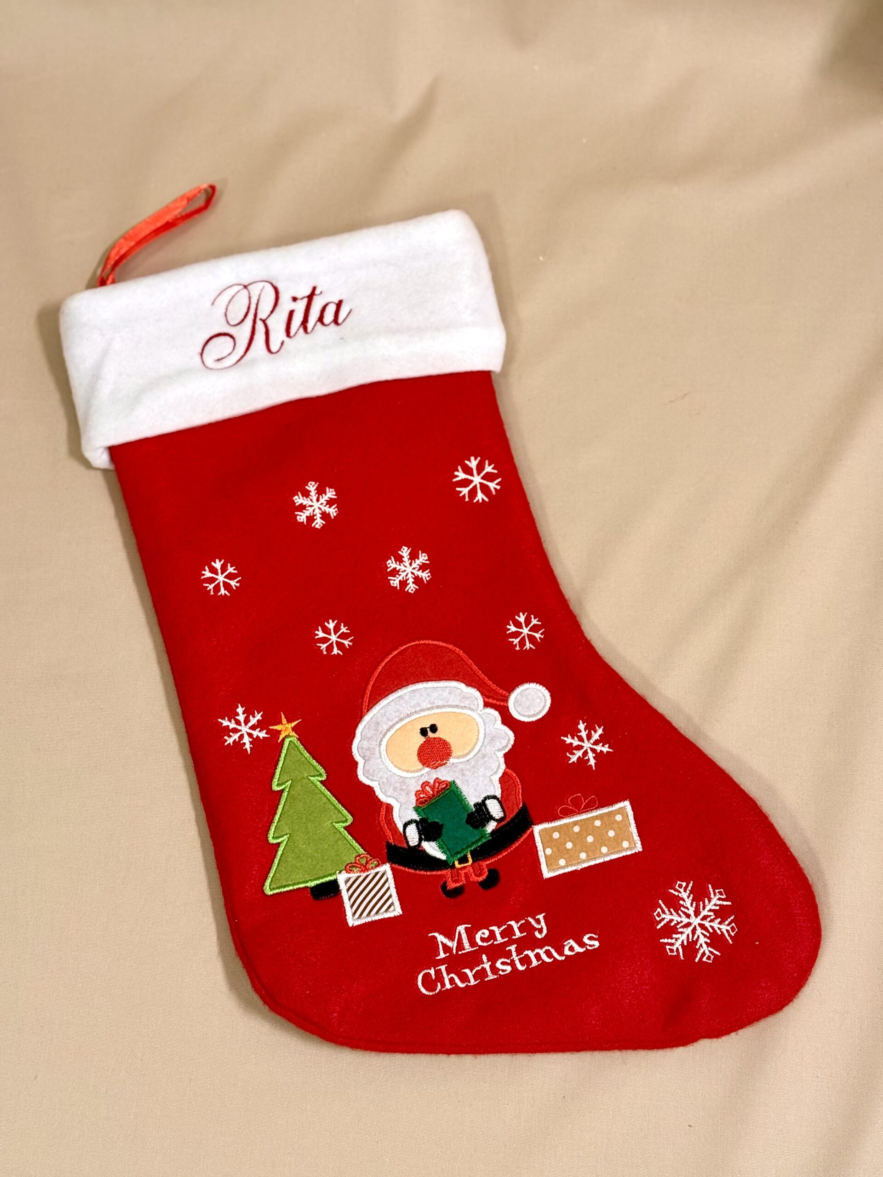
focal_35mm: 48
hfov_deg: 30.3
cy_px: 588
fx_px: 1633
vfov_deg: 39.7
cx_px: 442
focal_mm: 6.76
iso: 160
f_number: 1.78
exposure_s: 1/57
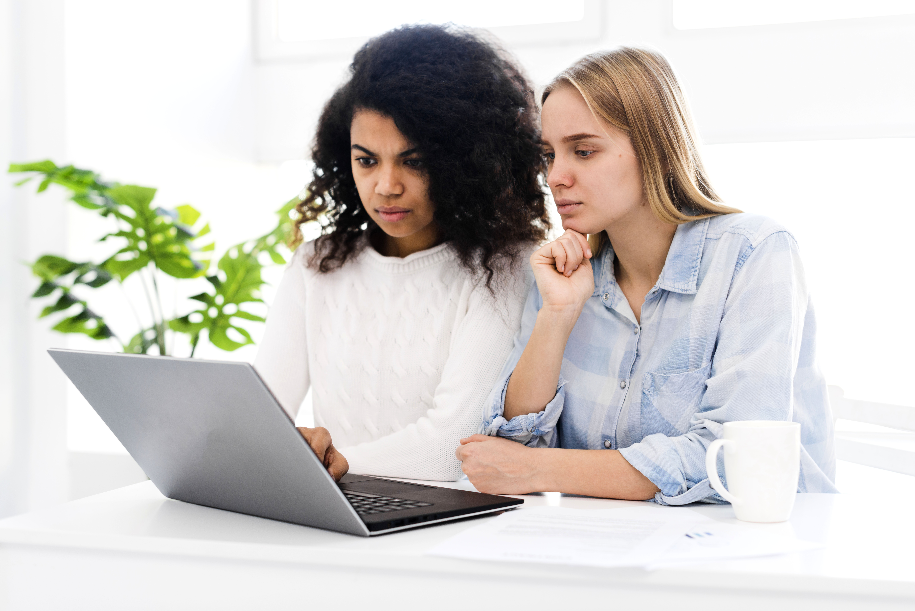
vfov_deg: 27.0
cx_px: 458
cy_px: 306
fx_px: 1271
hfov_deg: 39.6
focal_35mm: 50
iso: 400
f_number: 2.8
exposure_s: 1/200
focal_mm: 50
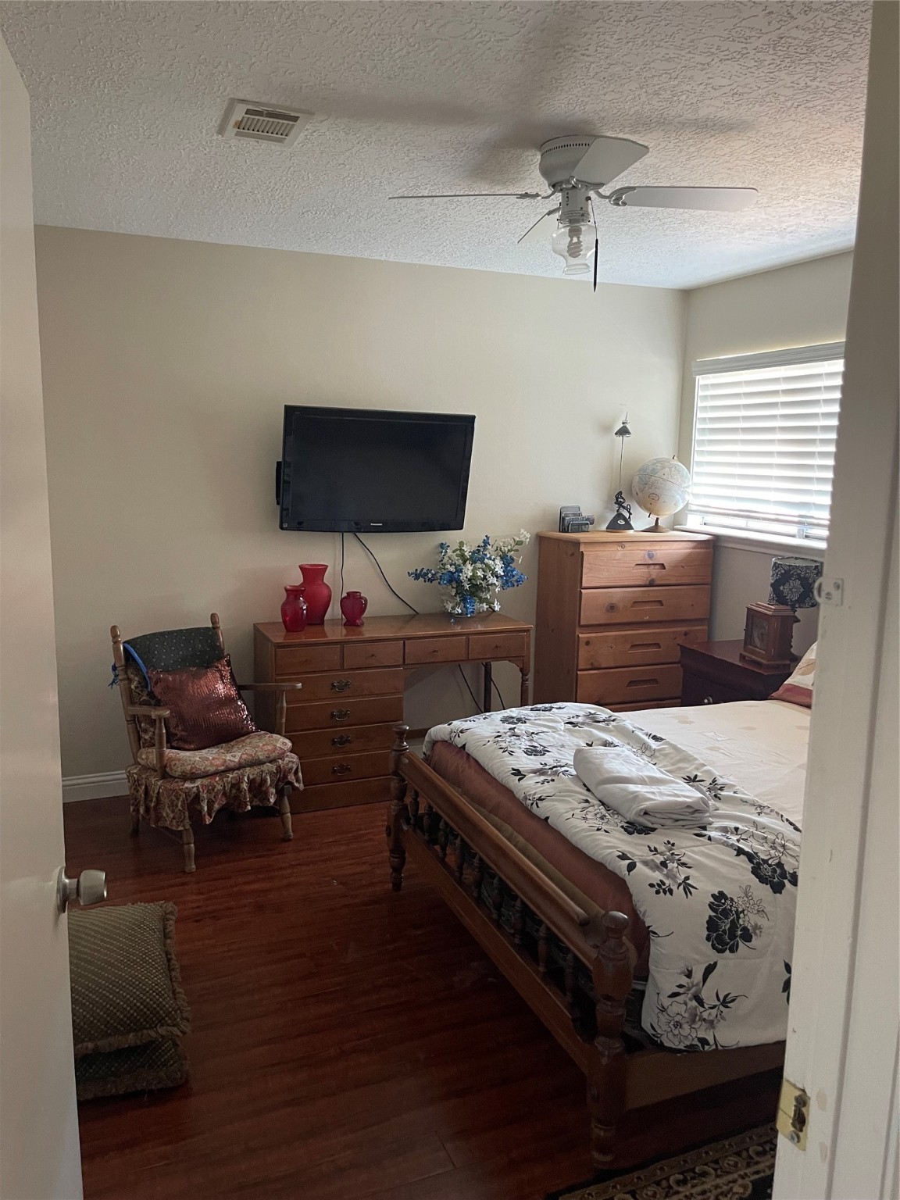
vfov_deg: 69.4
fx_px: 867
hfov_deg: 54.9
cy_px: 600
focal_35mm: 25
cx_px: 450
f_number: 1.6
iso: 400
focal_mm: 5.1
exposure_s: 1/40
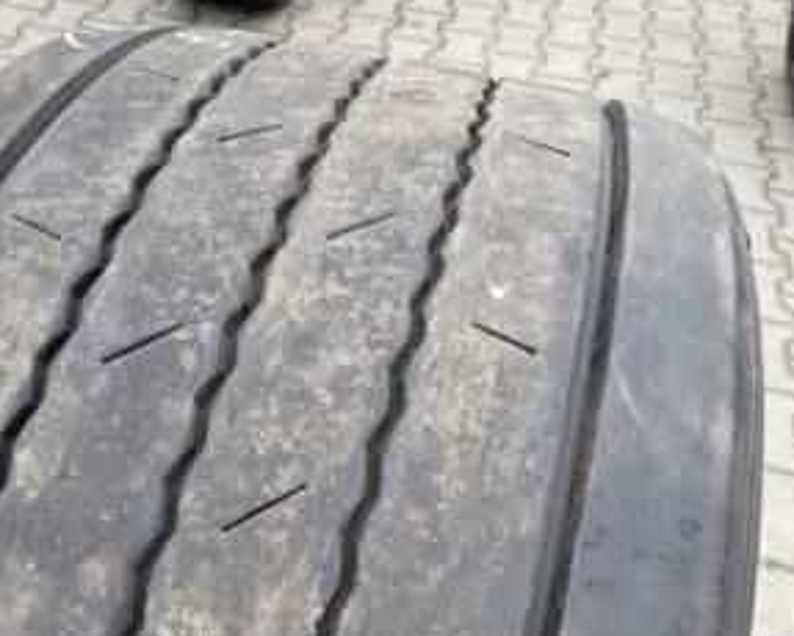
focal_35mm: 38
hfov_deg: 46.8
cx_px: 235
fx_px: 894
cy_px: 413
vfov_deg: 38.8
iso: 32
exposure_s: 1/818
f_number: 1.6
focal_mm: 4.2
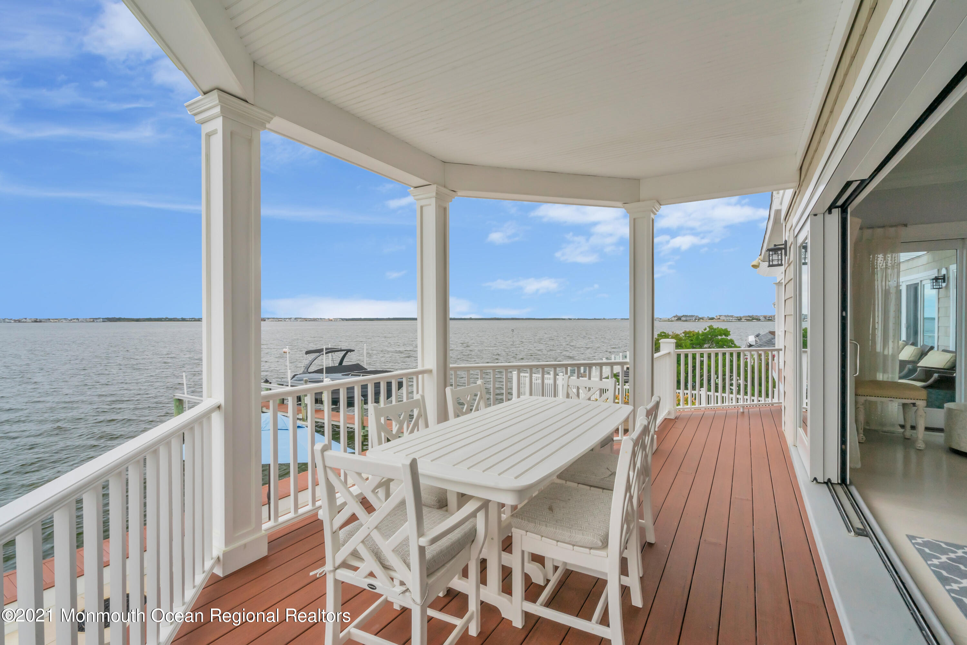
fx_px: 430
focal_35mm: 16
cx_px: 484
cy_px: 322
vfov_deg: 73.7
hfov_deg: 96.7
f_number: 16
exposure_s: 1/60
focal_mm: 16
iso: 400
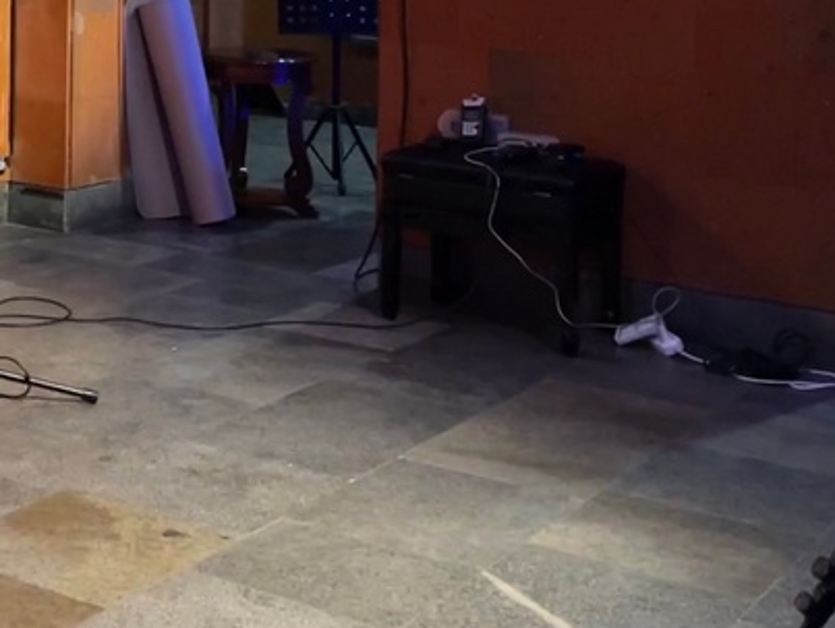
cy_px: -87
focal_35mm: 66
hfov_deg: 27.4
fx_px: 1593
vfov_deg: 21.0
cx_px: -33
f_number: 1.6
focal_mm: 5.1
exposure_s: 1/50
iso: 500
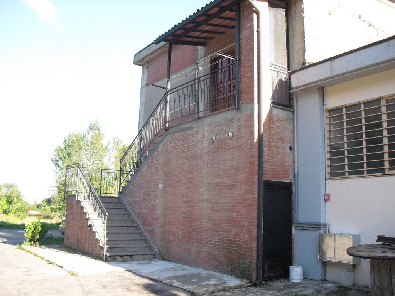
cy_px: 148
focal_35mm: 36
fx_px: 411
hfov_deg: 51.4
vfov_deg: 39.7
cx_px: 198
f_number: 7.8
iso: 400
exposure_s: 1/125
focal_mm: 6.3
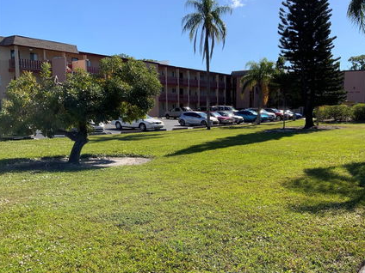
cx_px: 215
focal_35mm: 35
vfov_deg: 40.6
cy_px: 155
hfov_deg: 52.3
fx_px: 369
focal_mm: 3
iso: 16
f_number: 1.8
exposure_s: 1/1730
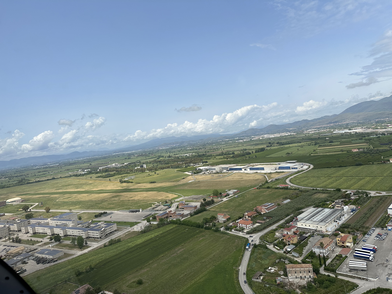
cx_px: 196
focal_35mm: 24
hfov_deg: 71.6
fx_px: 272
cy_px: 147
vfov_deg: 56.8
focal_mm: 6.86
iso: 80
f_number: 1.78
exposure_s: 1/7576
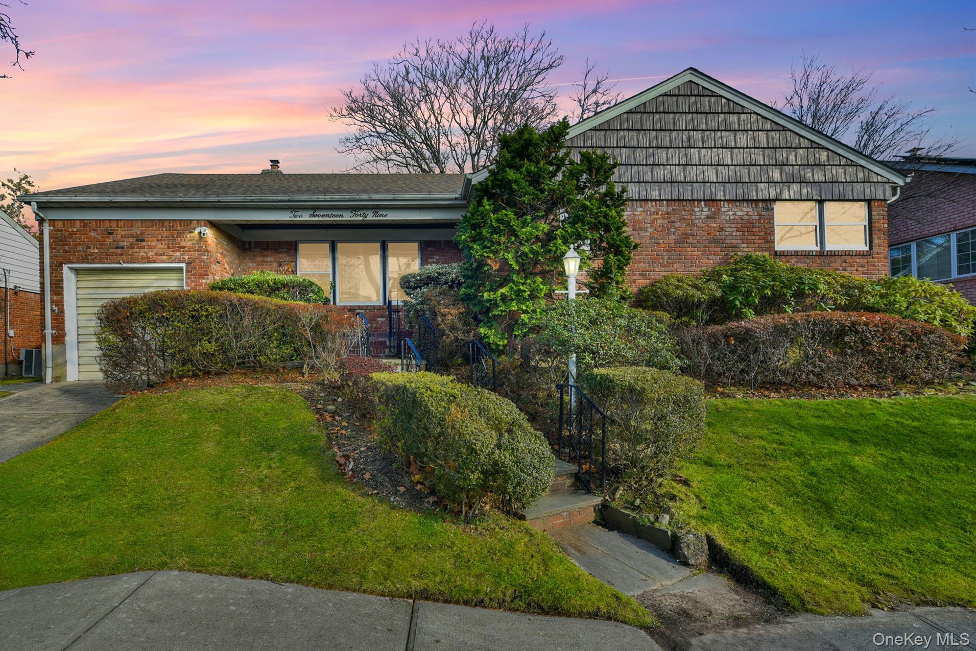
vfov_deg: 77.2
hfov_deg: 100.2
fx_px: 407
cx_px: 454
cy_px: 303
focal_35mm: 15
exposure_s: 1/200
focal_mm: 14
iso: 320
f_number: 9
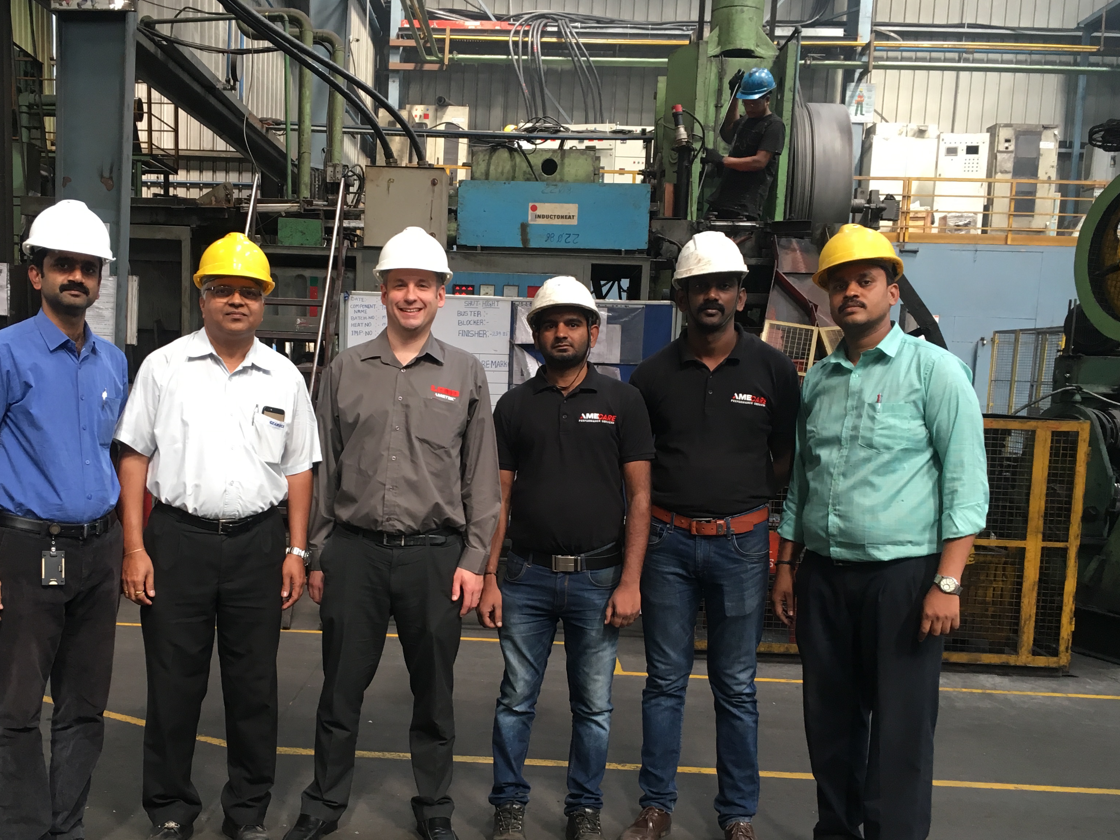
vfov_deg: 37.5
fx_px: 1230
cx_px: 463
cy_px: 515
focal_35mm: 38
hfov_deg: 48.8
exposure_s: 1/33
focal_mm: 4.15
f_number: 2.2
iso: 80
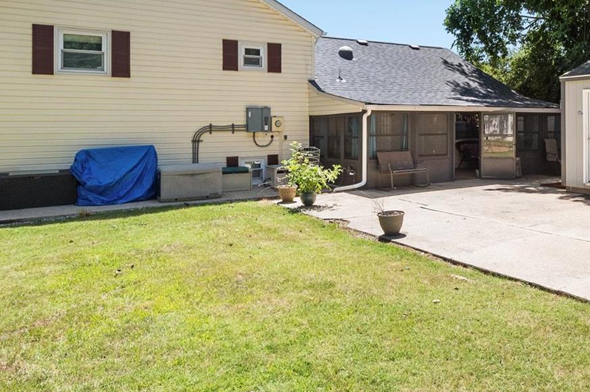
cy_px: 122
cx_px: 433
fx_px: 541
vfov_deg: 39.3
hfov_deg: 54.9
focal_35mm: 33
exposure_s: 1/800
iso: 400
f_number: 8
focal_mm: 9
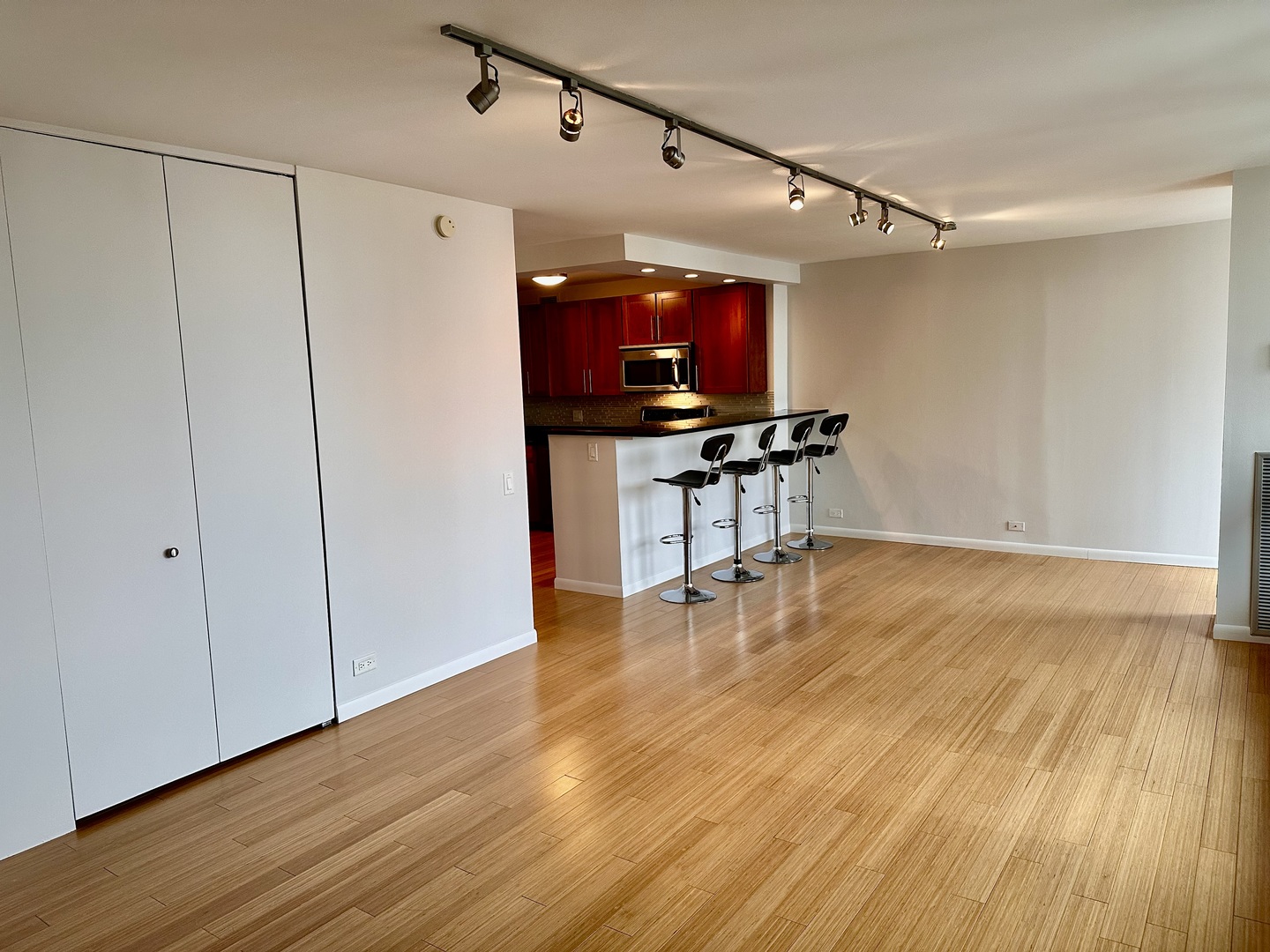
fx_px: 881
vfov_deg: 56.8
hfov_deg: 71.6
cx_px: 635
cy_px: 476
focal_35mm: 24
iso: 200
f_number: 1.78
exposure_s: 1/120
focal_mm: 6.86
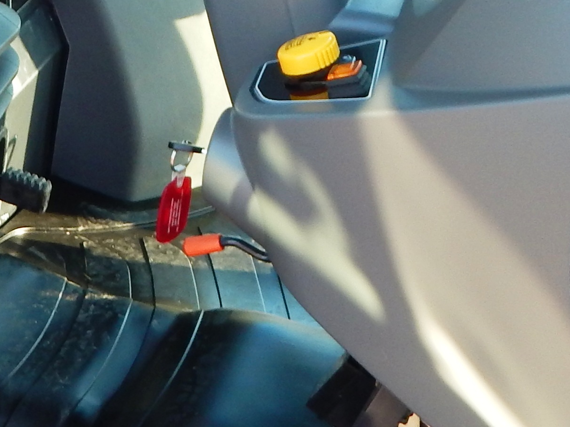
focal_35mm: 84
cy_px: 223
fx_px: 1383
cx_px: -24
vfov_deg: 17.6
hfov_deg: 22.3
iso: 125
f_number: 3
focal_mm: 4
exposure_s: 1/100
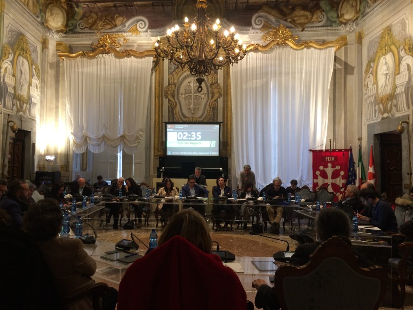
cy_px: 155
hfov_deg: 61.7
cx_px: 206
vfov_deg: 48.2
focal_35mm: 29
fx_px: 346
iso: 125
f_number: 2.2
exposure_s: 1/33
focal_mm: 4.15
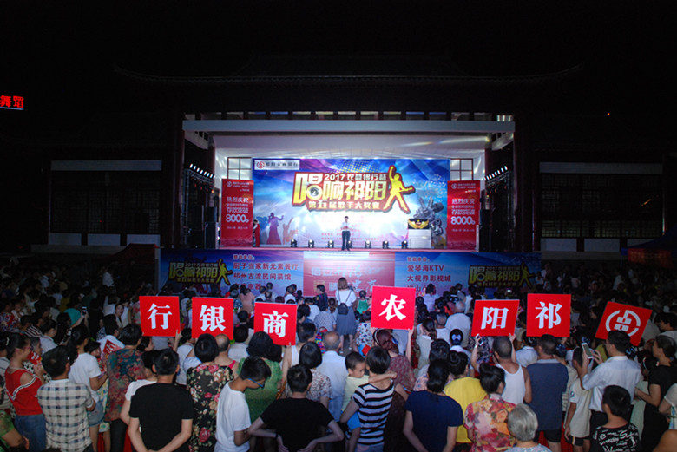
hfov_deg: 67.4
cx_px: 338
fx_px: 508
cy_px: 226
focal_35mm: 27
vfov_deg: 48.0
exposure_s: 1/100
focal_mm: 18
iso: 800
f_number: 5
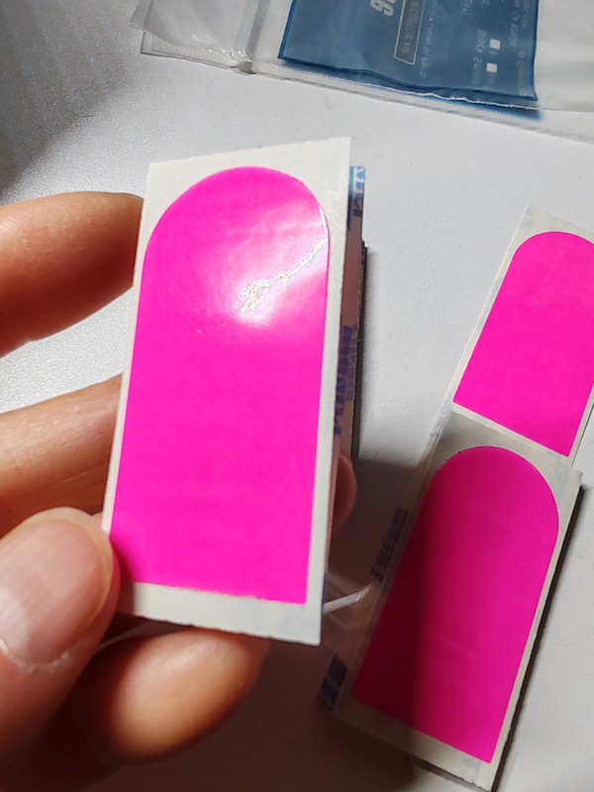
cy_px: 396
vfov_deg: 65.3
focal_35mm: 27
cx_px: 297
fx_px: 618
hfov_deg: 51.4
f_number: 2.2
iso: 160
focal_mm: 1.96
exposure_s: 1/33
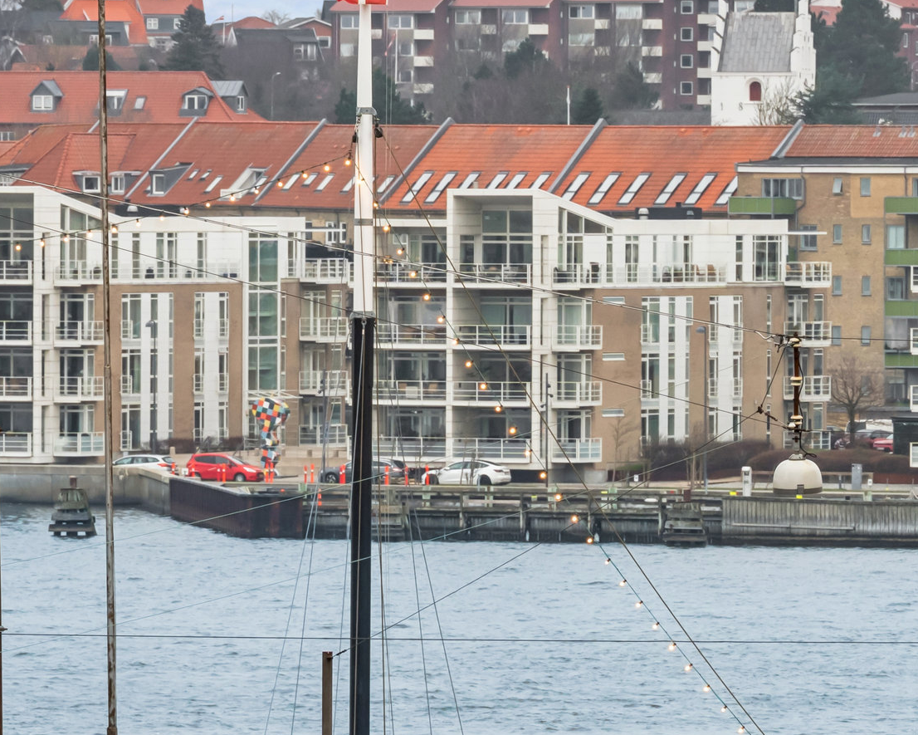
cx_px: 611
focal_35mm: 509
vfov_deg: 3.0
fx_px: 13830
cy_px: 493
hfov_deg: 3.8
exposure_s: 1/60
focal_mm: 200
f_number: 10
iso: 800
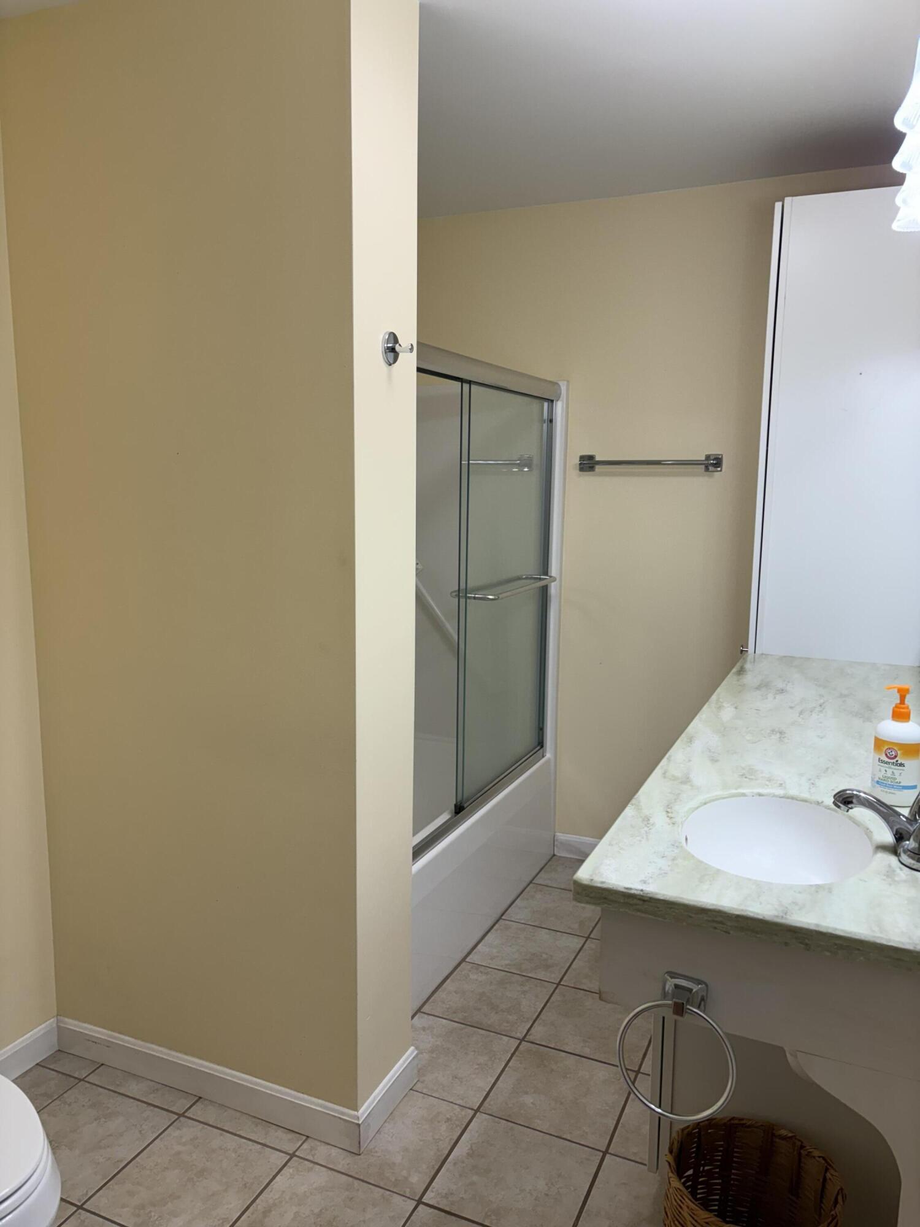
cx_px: 460
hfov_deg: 53.1
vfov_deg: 67.3
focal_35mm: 26
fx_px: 921
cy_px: 614
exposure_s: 1/120
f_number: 1.6
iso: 64
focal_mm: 5.96
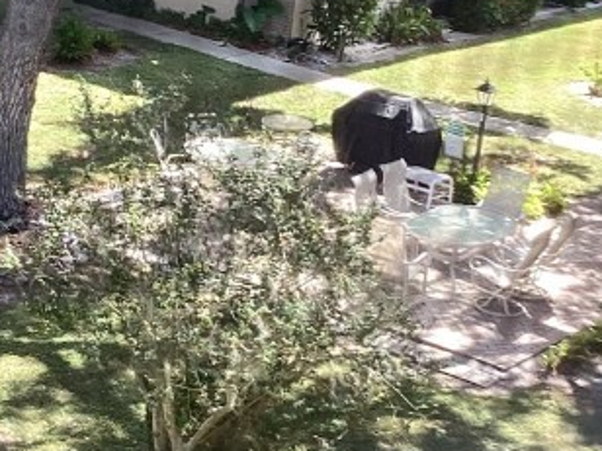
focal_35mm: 103
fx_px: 1791
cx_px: 256
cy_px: 162
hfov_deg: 19.1
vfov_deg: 14.3
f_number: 2.4
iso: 32
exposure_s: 1/120
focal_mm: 3.3
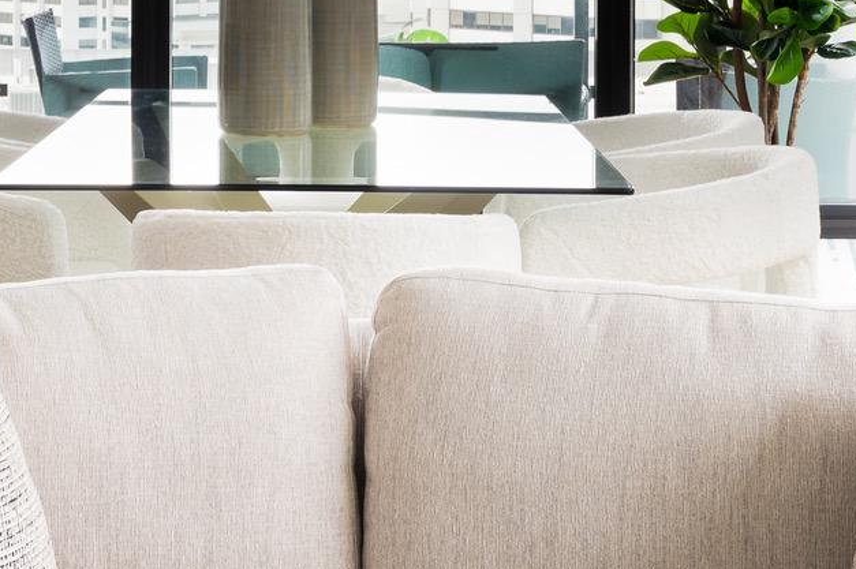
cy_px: -156
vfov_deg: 13.5
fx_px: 2328
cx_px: 317
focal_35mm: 98
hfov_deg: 20.8
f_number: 13
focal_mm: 30
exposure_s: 1/40
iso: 800
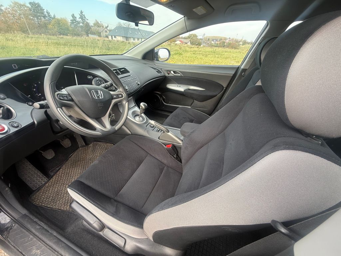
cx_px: 170
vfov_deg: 85.7
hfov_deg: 102.1
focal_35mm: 14
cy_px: 128
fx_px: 138
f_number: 2.2
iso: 80
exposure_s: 1/99
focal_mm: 2.22
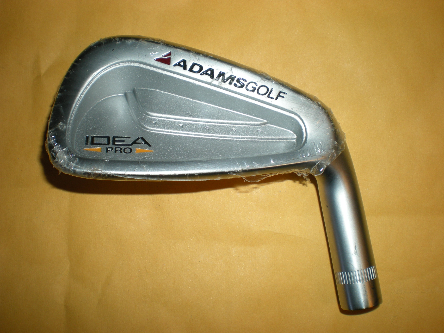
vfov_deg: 37.7
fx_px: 487
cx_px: 222
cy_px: 166
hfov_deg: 49.0
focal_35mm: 38
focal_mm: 6.3
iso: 64
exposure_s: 1/60
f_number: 4.6
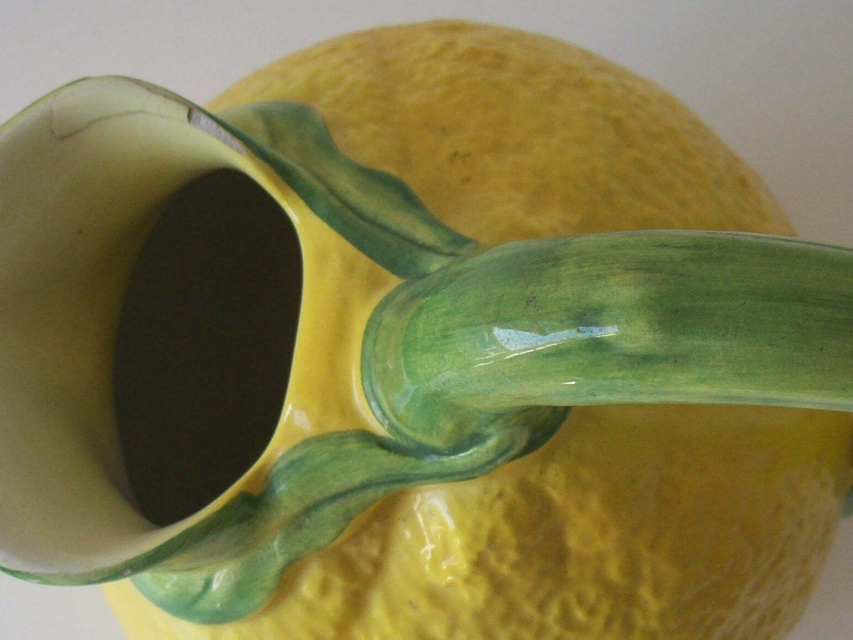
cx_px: 454
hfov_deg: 29.4
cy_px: 385
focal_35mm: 66
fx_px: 1626
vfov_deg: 22.2
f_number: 2.7
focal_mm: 6
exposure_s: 1/94.6
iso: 80
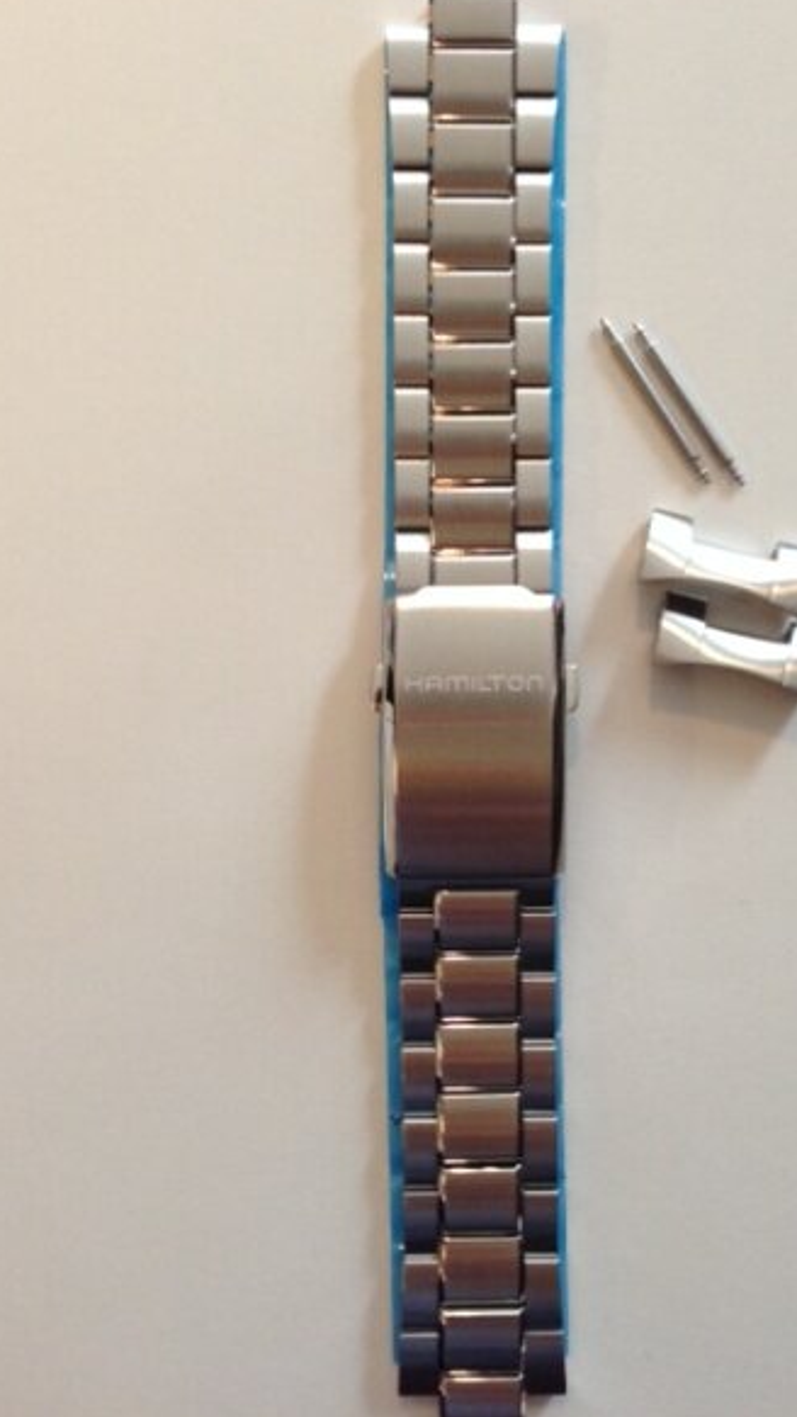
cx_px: 493
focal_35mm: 37
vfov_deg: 54.0
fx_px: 1390
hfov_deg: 31.9
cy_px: 695
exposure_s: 1/20
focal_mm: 4.13
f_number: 2.4
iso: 160
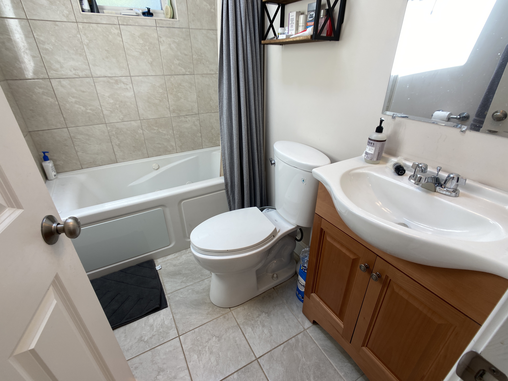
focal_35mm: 26
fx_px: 382
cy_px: 190
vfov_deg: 53.1
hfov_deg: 67.3
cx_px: 254
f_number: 1.8
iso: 32
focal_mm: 4.25
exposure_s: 1/120
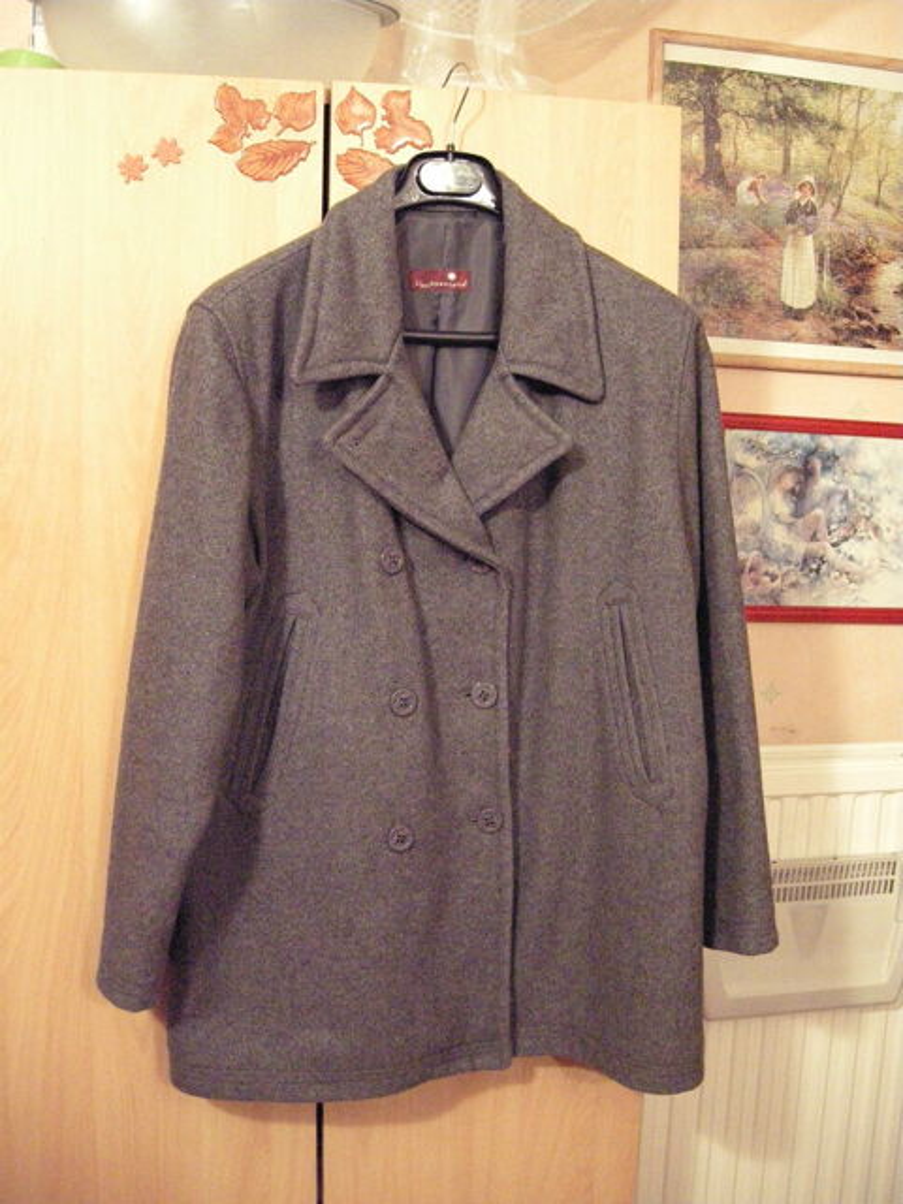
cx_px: 452
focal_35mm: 35
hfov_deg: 40.7
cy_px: 602
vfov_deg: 52.6
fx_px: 1217
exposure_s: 1/8.2
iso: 1600
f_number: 2.7
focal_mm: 7.5
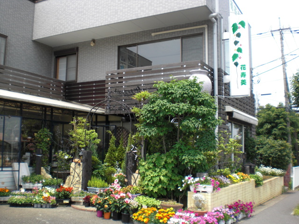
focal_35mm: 38
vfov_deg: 37.7
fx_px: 328
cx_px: 150
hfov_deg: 49.0
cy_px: 112
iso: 64
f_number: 3.1
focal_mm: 6.3
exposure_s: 1/320
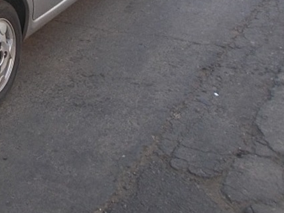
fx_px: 607
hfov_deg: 24.9
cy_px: -24
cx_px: -9
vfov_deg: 19.1
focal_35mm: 74
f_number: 3.2
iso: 80
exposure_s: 1/125
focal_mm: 4.6
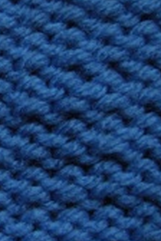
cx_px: -124
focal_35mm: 139
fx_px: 932
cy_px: 122
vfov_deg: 14.8
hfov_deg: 9.4
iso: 200
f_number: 3.9
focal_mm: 9.3
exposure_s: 1/160
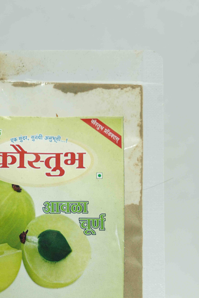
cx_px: 42
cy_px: 234
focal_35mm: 180
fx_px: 1493
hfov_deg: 7.6
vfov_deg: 11.4
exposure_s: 1/60
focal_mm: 103
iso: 400
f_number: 5.6
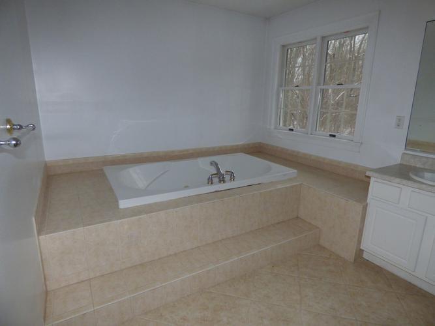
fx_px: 251
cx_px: 218
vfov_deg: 66.0
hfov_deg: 81.8
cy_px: 163
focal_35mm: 20
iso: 400
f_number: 3.2
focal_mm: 3.58
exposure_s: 1/400
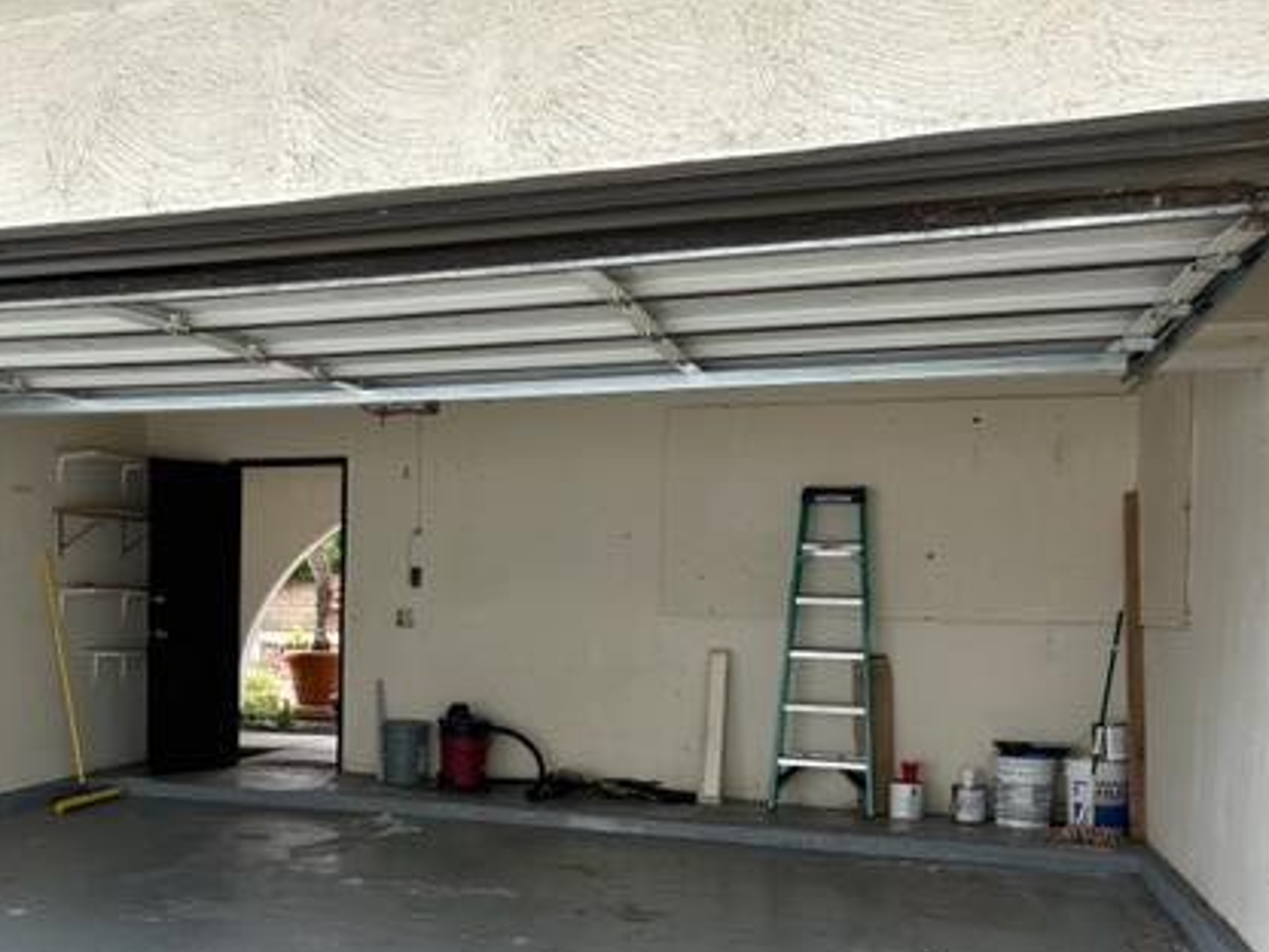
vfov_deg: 35.6
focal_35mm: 40
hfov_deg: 45.2
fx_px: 1466
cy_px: 629
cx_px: 314
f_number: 1.5
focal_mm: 5.7
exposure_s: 1/700
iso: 50
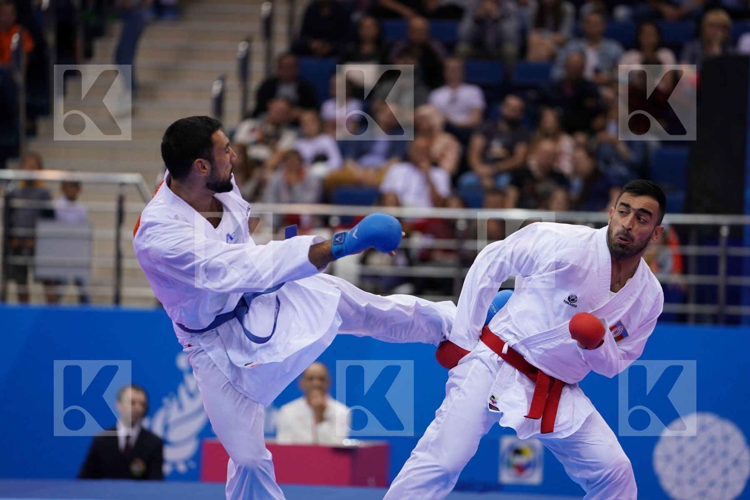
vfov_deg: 6.9
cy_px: 250
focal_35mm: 198
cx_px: 375
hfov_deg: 10.4
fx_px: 4125
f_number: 2.8
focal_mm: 198
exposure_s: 1/1000
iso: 1000
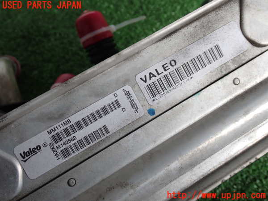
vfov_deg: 32.9
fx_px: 341
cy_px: 100
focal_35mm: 44
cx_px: 134
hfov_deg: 42.9
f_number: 4
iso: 125
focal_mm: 7.84
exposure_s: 1/80
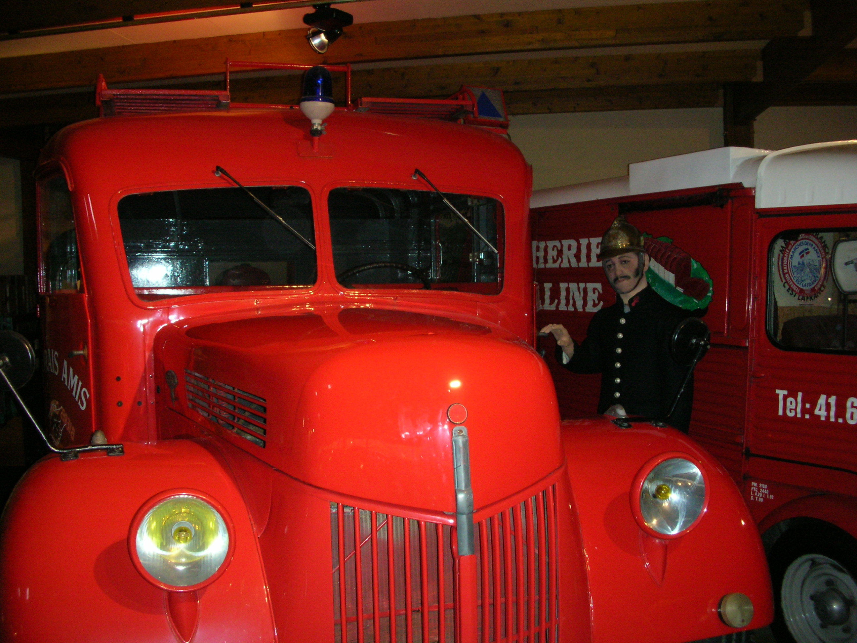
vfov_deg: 40.7
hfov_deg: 52.6
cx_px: 428
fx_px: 867
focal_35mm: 35
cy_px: 322
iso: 200
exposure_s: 1/60.1
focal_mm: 5.8
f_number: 3
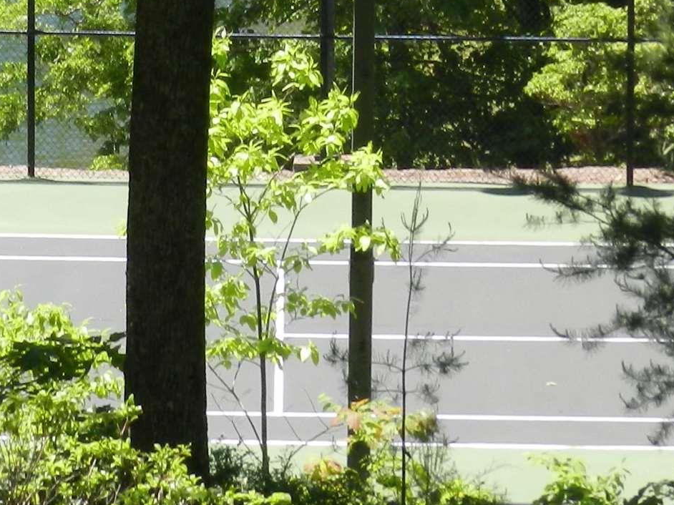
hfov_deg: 4.7
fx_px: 8254
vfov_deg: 3.5
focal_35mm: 424
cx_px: 134
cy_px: -31
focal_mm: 23.1
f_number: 5
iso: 160
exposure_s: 1/320
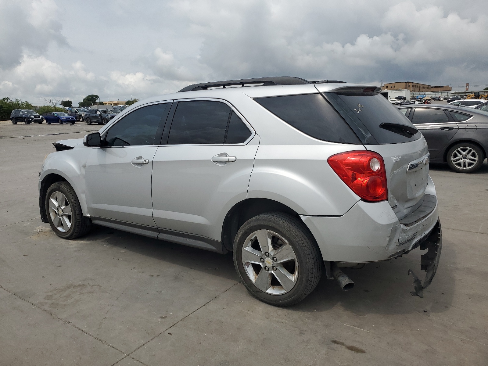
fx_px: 367
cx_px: 244
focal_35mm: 26
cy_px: 183
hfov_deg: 67.3
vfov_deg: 53.1
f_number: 1.5
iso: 50
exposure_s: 1/10000
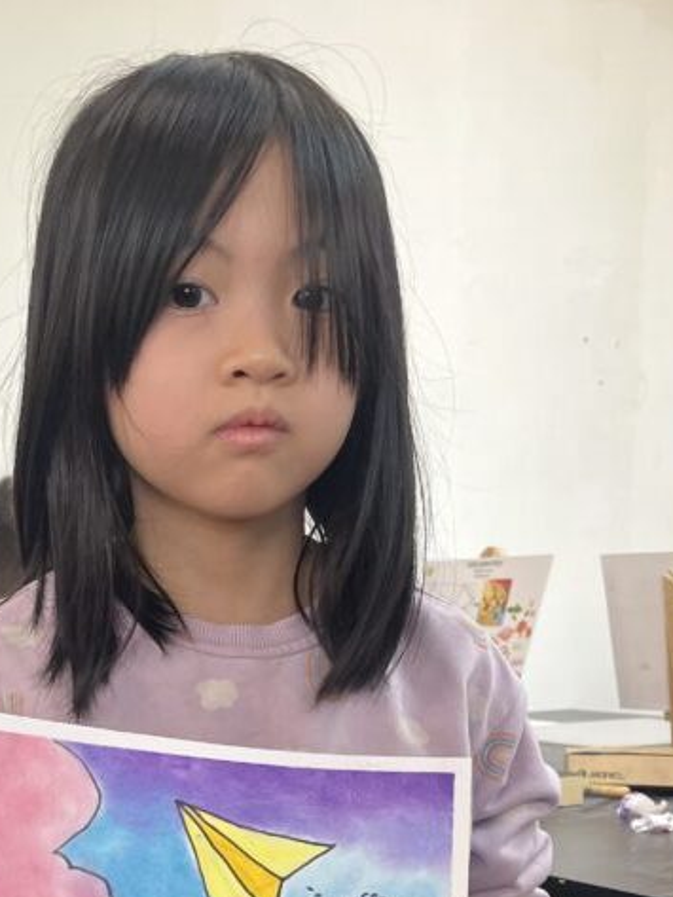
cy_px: 781
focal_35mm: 55
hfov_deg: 26.4
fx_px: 1425
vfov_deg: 33.4
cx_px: 227
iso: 64
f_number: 1.6
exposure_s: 1/121
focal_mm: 5.1
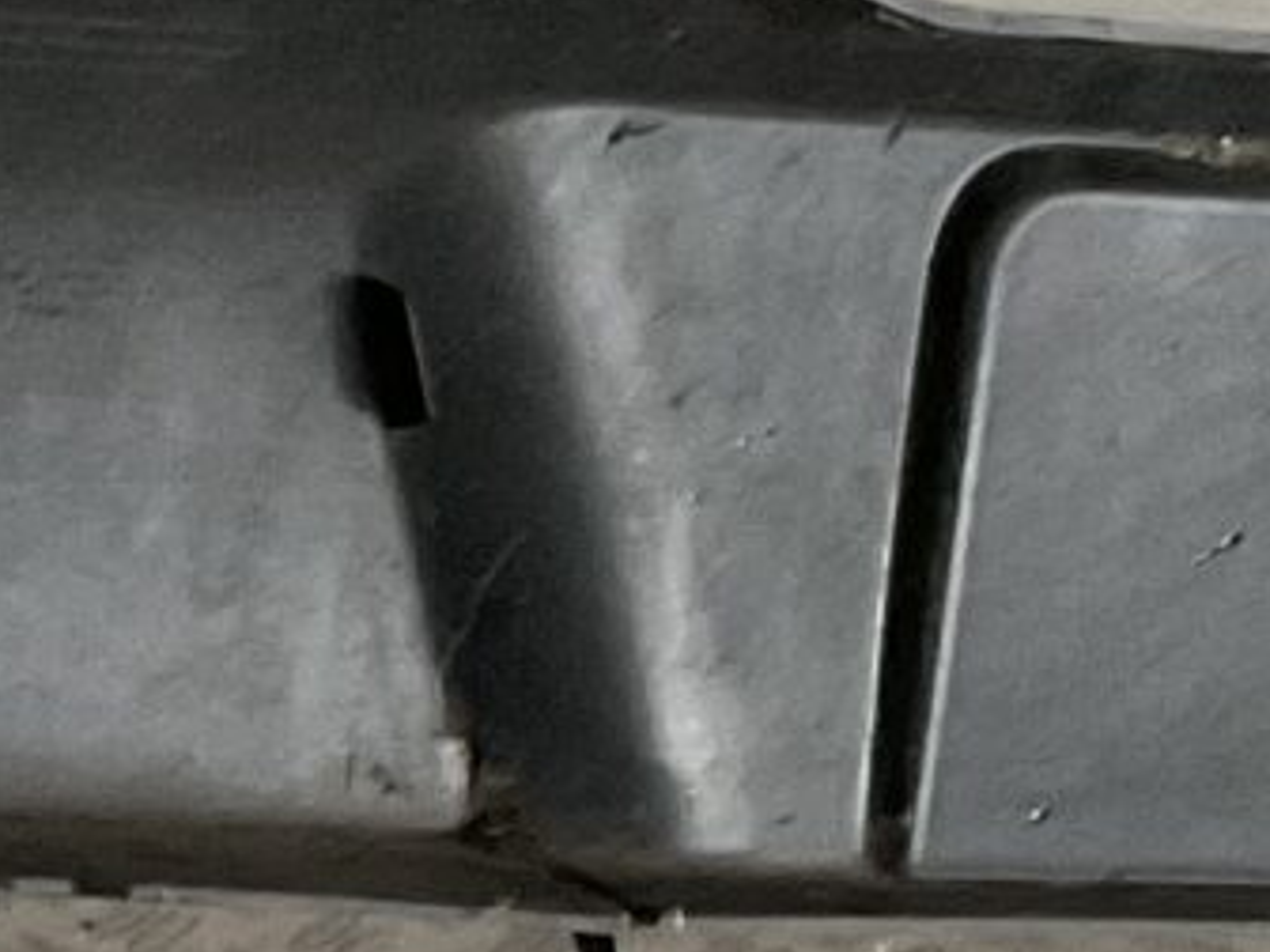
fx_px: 8108
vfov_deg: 6.5
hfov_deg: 8.8
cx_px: -291
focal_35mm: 221
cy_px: 1908
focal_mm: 3
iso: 160
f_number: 1.8
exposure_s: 1/60
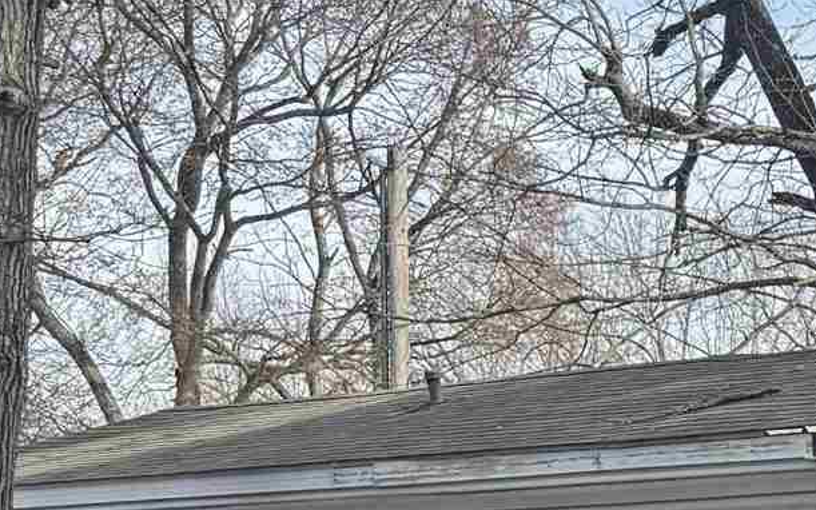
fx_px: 2847
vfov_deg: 9.6
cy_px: 1024
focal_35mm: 128
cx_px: 1798
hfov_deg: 13.2
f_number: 1.78
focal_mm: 6.76
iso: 80
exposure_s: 1/1215
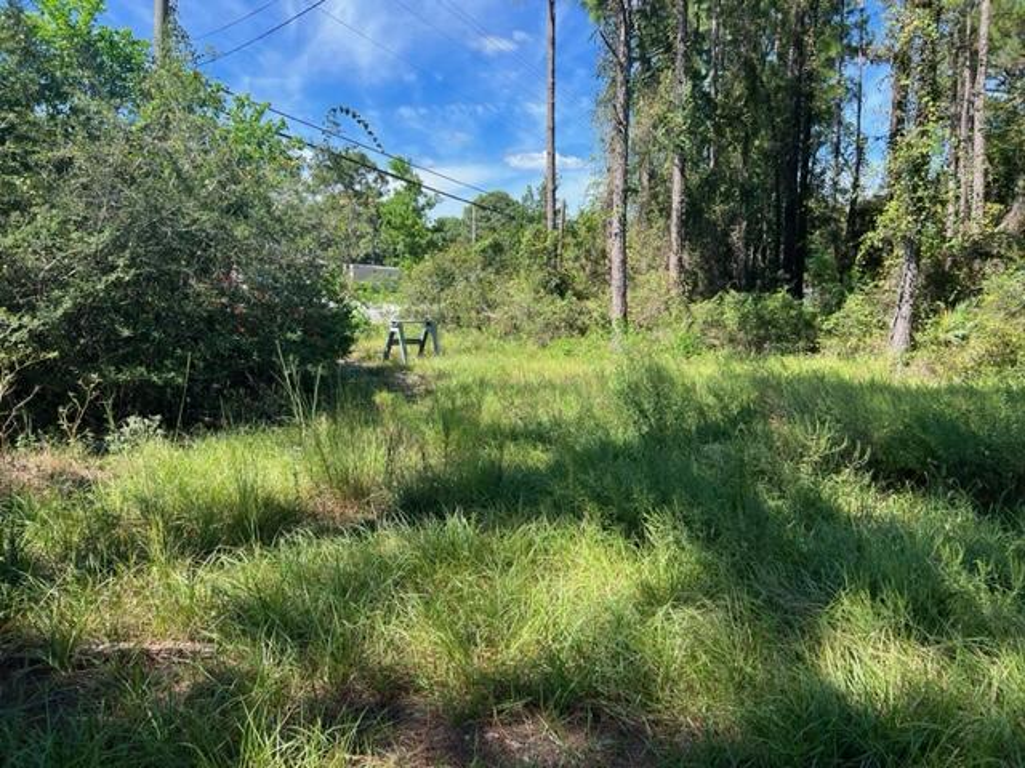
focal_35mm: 26
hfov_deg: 67.3
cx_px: 512
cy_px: 384
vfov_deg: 53.1
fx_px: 770
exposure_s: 1/1395
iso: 50
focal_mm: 5.7
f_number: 1.5
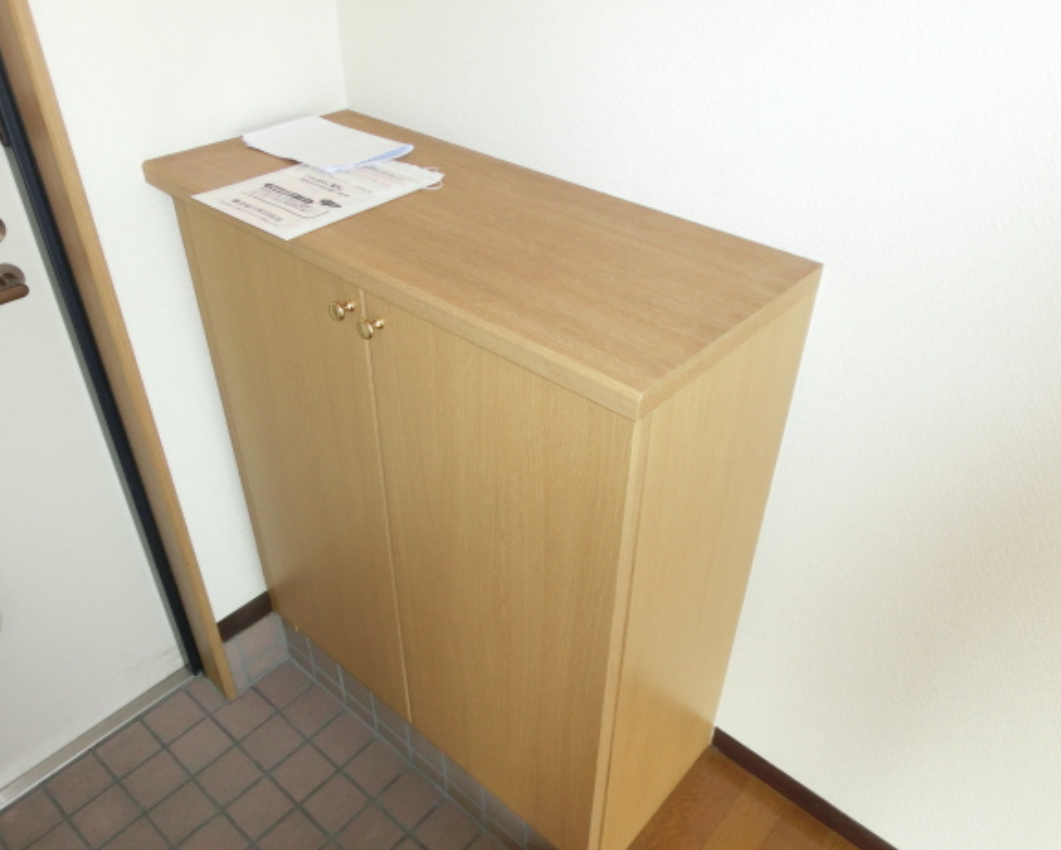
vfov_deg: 53.2
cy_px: 428
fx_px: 848
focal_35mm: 27
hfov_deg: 64.0
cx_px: 549
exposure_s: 1/50
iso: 400
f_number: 3.3
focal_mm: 4.4
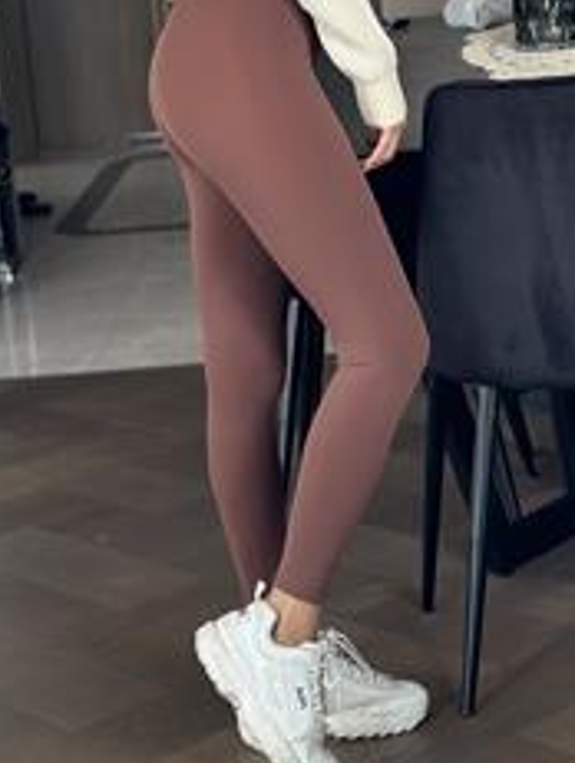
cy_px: 92
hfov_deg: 14.1
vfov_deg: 18.4
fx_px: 2319
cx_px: 324
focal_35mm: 105
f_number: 1.78
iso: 160
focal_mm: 6.86
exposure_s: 1/60
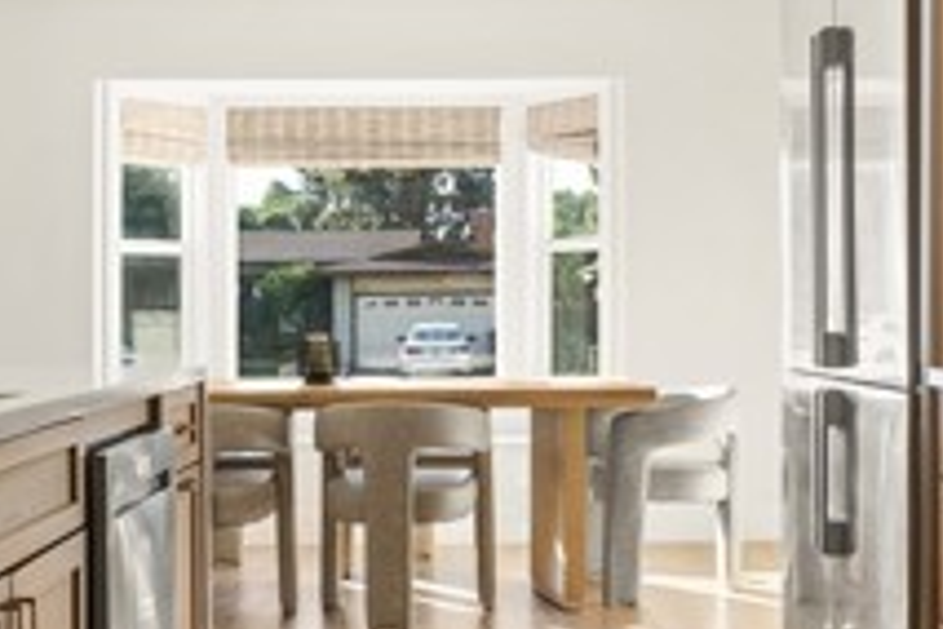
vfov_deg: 23.2
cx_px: 491
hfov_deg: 34.2
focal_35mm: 58
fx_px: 1532
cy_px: 328
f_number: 6.3
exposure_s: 1/50
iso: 100
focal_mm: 19.5
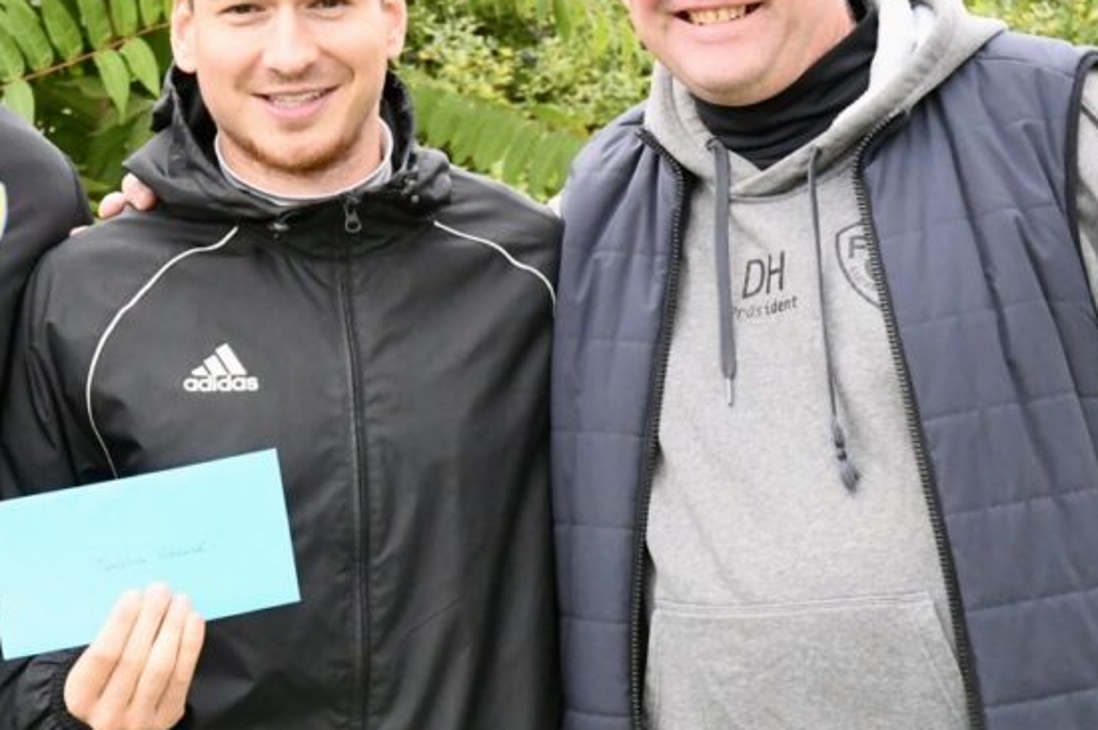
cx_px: 345
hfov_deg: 18.9
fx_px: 3292
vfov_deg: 12.7
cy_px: 269
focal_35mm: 108
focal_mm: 58
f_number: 10
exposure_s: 1/800
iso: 6400
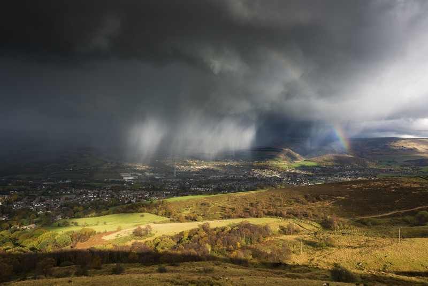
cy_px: 143
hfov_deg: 65.5
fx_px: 333
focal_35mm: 28
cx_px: 214
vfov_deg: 46.4
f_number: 8
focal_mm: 28
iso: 50
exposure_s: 1/80
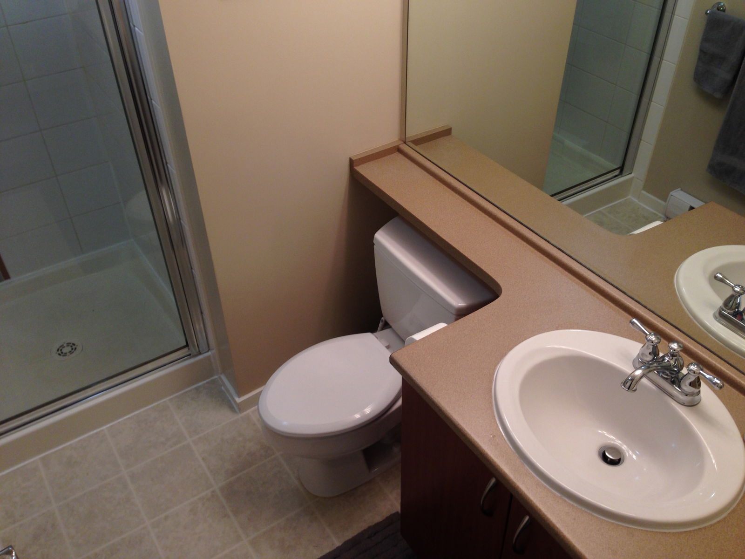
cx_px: 372
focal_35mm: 33
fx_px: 710
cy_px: 280
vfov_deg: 42.9
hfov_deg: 55.4
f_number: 2.4
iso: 50
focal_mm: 4.12
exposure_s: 1/30
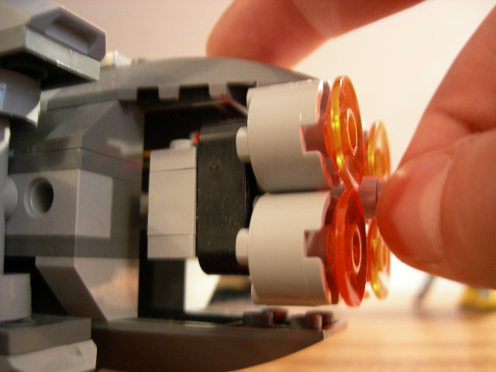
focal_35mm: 36
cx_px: 248
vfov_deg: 39.7
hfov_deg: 51.4
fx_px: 516
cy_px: 186
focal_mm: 7.5
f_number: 2.7
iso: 200
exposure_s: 1/2.5
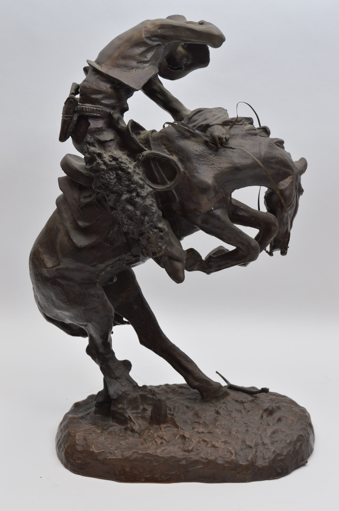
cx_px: 170
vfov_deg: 37.9
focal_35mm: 52
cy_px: 256
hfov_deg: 25.7
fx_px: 743
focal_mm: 35
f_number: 9
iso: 100
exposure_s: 1/80
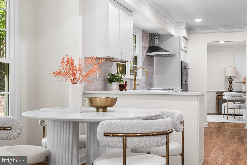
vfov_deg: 27.0
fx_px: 343
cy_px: 82
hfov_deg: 39.6
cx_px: 124
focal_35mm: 50
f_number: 8
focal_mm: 50
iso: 800
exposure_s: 1/320
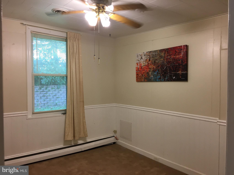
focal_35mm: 29
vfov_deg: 48.2
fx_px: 196
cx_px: 117
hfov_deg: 61.7
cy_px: 88
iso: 50
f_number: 2.2
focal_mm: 4.15
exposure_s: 1/30
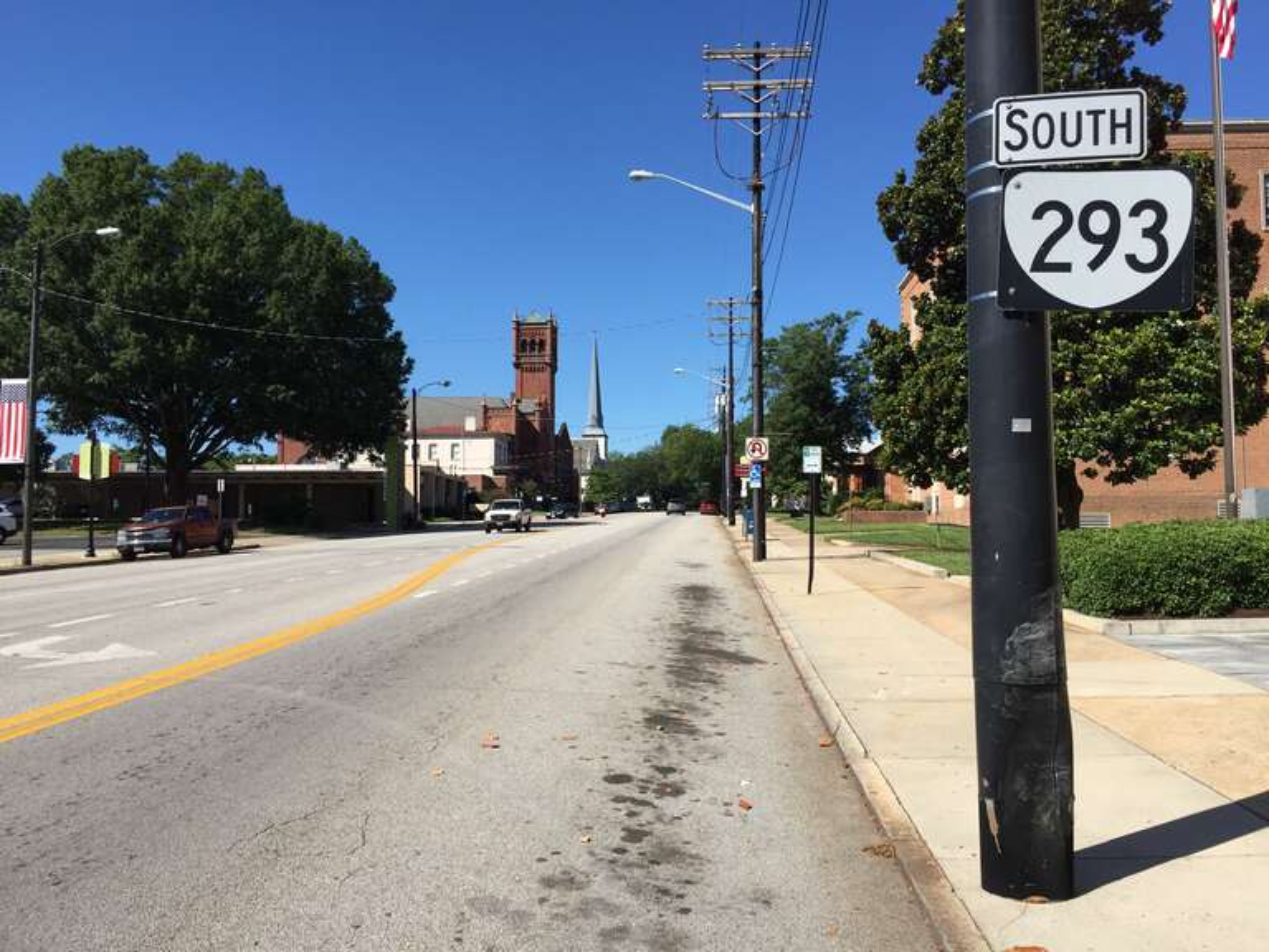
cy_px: 476
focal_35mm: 29
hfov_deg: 61.7
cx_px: 634
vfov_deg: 48.2
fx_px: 1063
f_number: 2.2
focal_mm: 4.15
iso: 32
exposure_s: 1/1883
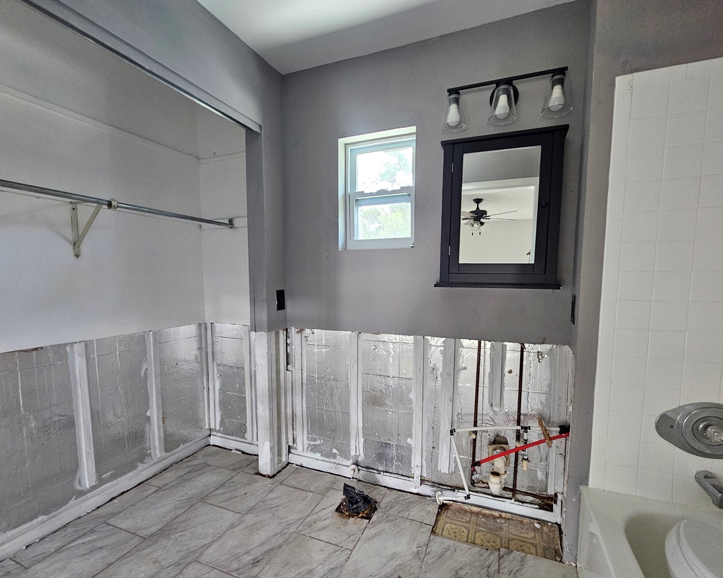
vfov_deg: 83.8
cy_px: 319
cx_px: 367
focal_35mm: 15
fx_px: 321
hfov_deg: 96.8
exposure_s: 1/40
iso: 320
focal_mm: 2.2
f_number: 2.2
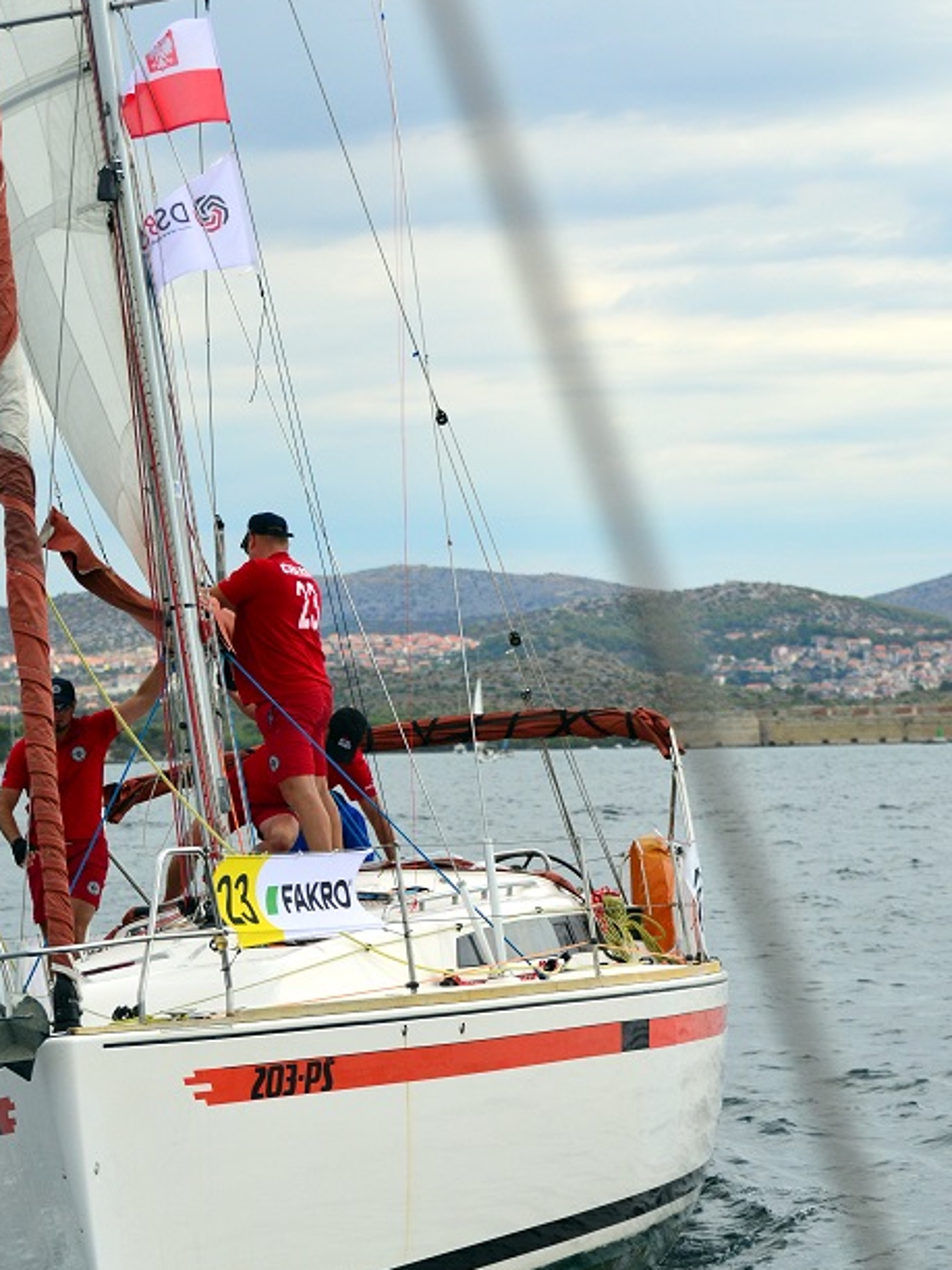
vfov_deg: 13.3
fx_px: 5464
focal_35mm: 149
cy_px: 692
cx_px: 380
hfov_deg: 10.0
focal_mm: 70
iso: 640
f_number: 4.5
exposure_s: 1/4000
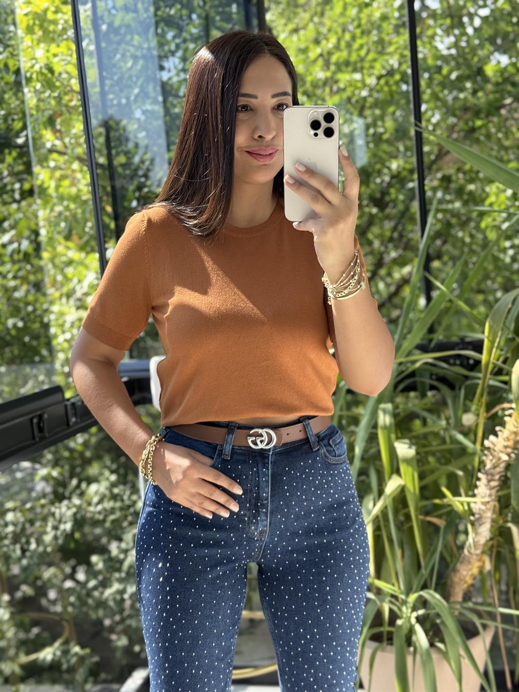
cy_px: 346
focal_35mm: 48
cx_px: 260
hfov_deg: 30.3
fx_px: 959
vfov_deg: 39.7
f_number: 1.78
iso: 80
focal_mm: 6.76
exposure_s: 1/484
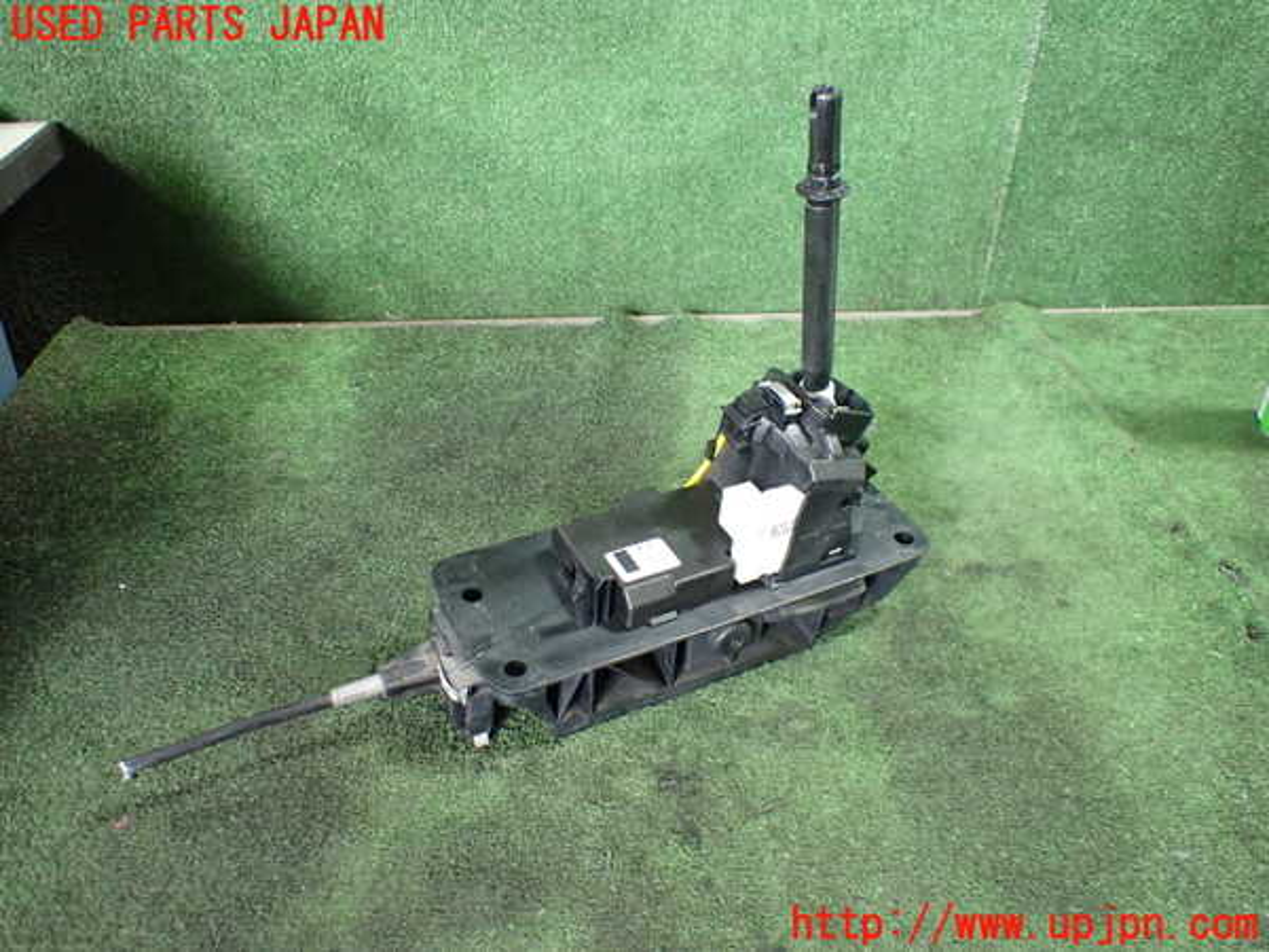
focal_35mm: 30
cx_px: 634
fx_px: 1100
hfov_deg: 60.0
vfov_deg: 46.8
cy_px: 476
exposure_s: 1/60
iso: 800
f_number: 2.3
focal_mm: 5.4
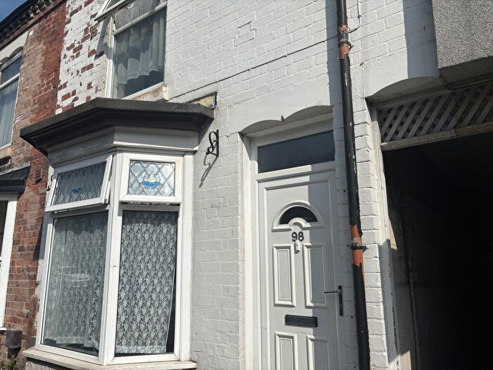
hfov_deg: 67.3
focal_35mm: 26
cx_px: 246
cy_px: 185
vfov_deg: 53.1
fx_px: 370
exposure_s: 1/8333
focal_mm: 5.96
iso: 50
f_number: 1.6
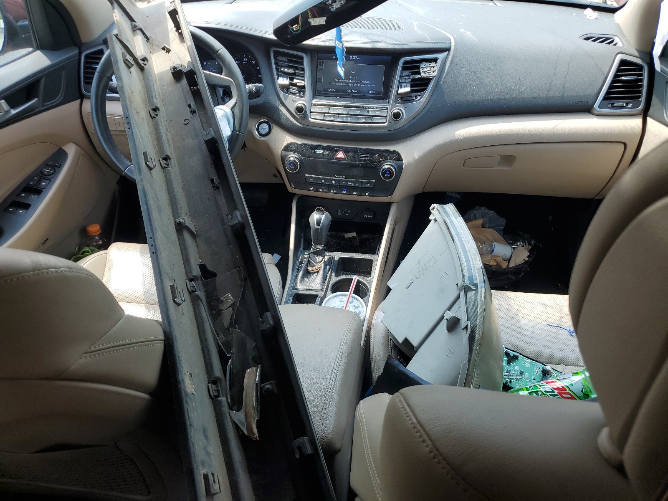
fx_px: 502
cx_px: 334
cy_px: 250
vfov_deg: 53.1
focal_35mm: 26
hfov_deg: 67.3
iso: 50
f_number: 1.5
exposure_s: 1/370
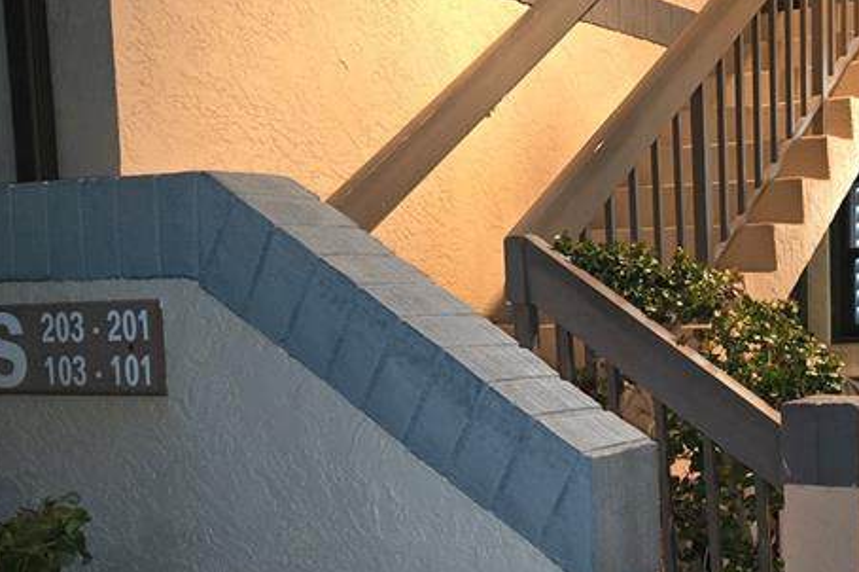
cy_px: 407
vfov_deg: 24.8
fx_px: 1288
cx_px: 683
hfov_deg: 35.7
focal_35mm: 54
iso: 800
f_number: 1.8
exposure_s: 1/12
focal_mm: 5.4
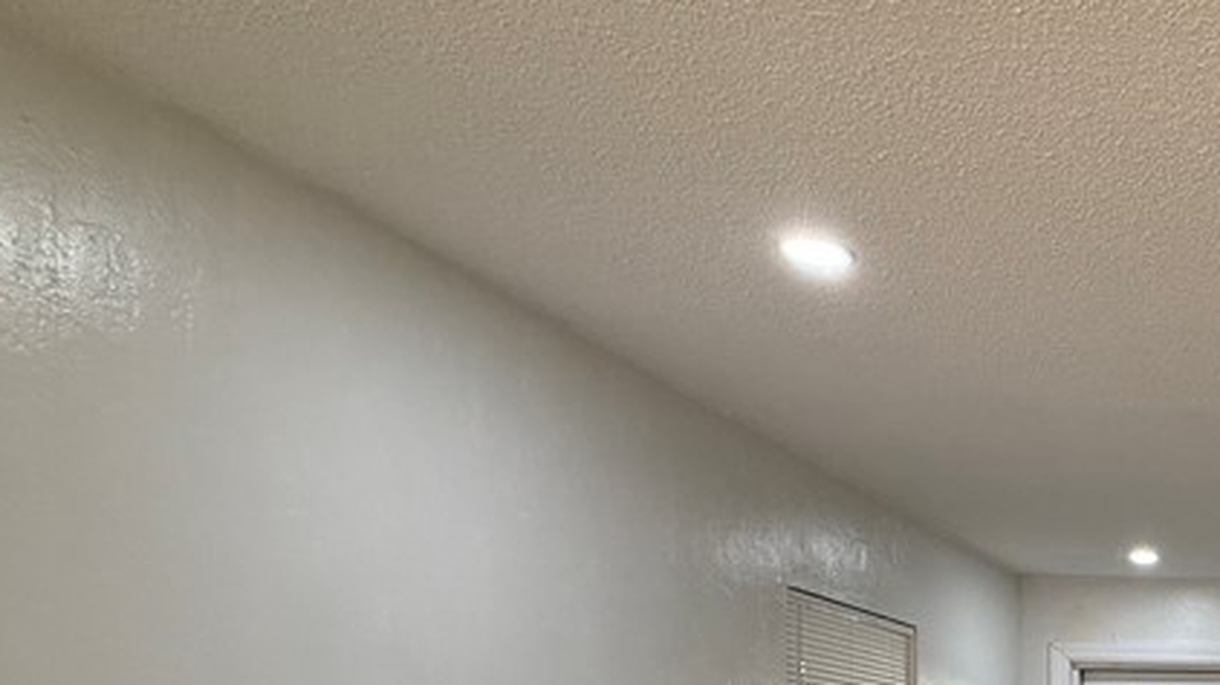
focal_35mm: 37
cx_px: 1443
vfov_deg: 28.0
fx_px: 1196
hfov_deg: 39.8
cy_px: 818
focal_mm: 2.22
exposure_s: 1/120
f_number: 2.2
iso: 250
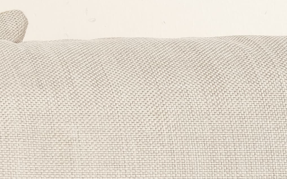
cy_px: 223
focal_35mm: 181
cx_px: -257
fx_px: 1416
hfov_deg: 10.7
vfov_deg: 7.2
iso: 80
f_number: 11
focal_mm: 19.6
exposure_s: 1/160
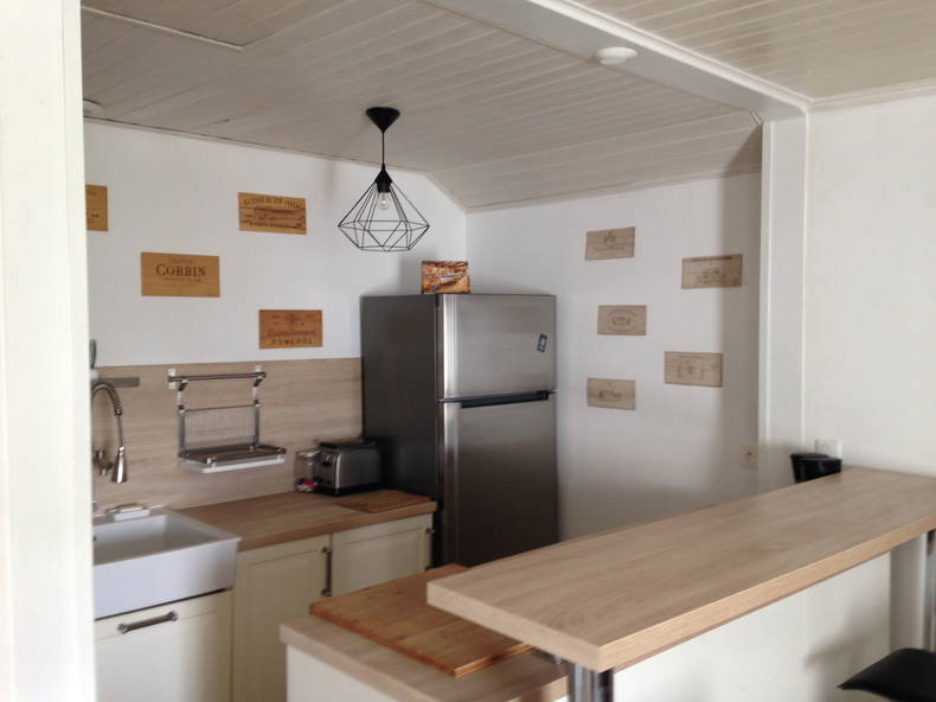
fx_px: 892
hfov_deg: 55.4
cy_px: 351
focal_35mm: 33
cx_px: 468
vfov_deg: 42.9
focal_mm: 4.12
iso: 64
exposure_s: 1/20
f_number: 2.4
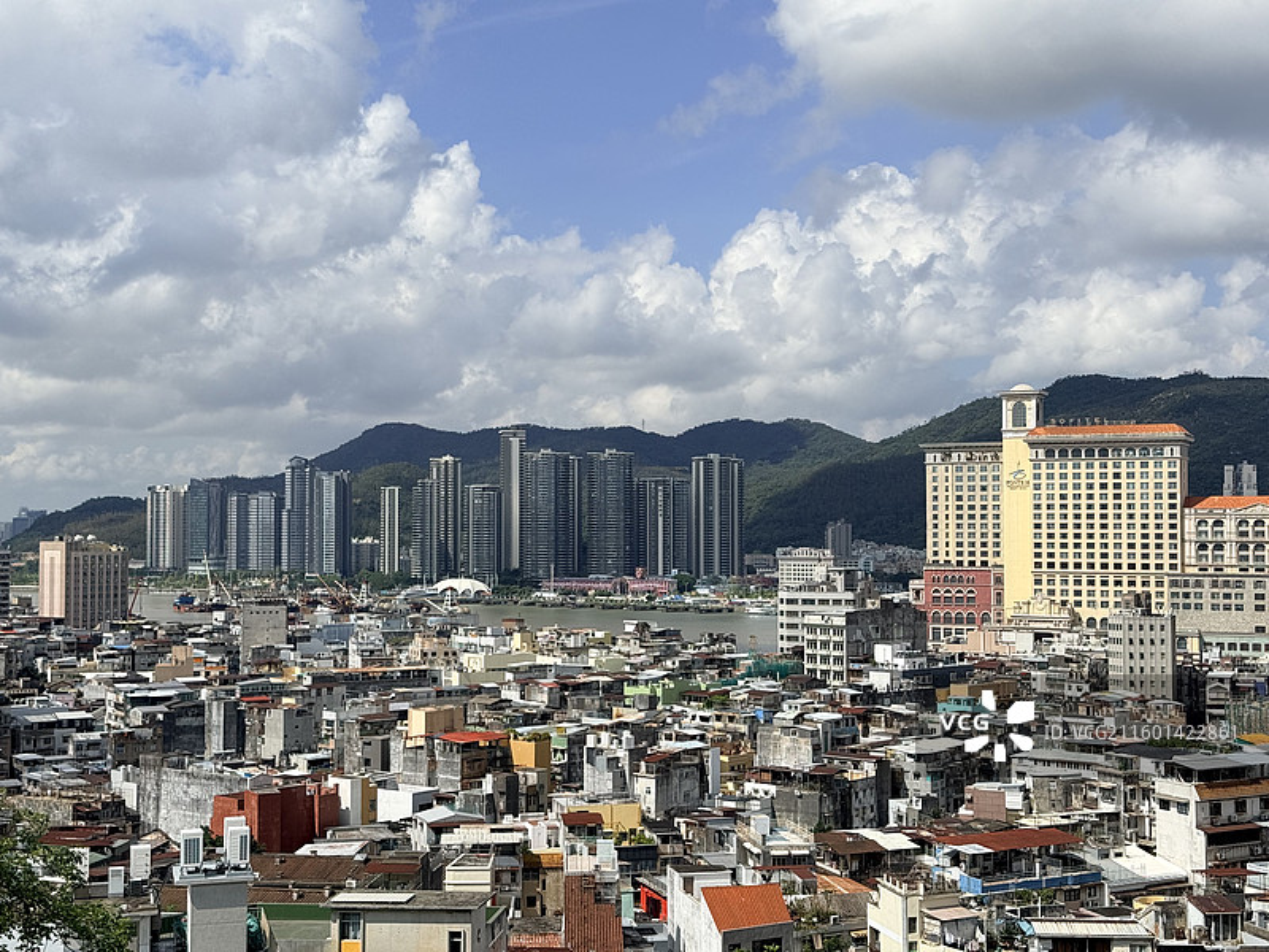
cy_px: 476
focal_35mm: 48
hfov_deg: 39.7
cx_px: 634
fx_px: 1760
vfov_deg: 30.3
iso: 64
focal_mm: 6.76
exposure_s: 1/7874
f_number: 1.78
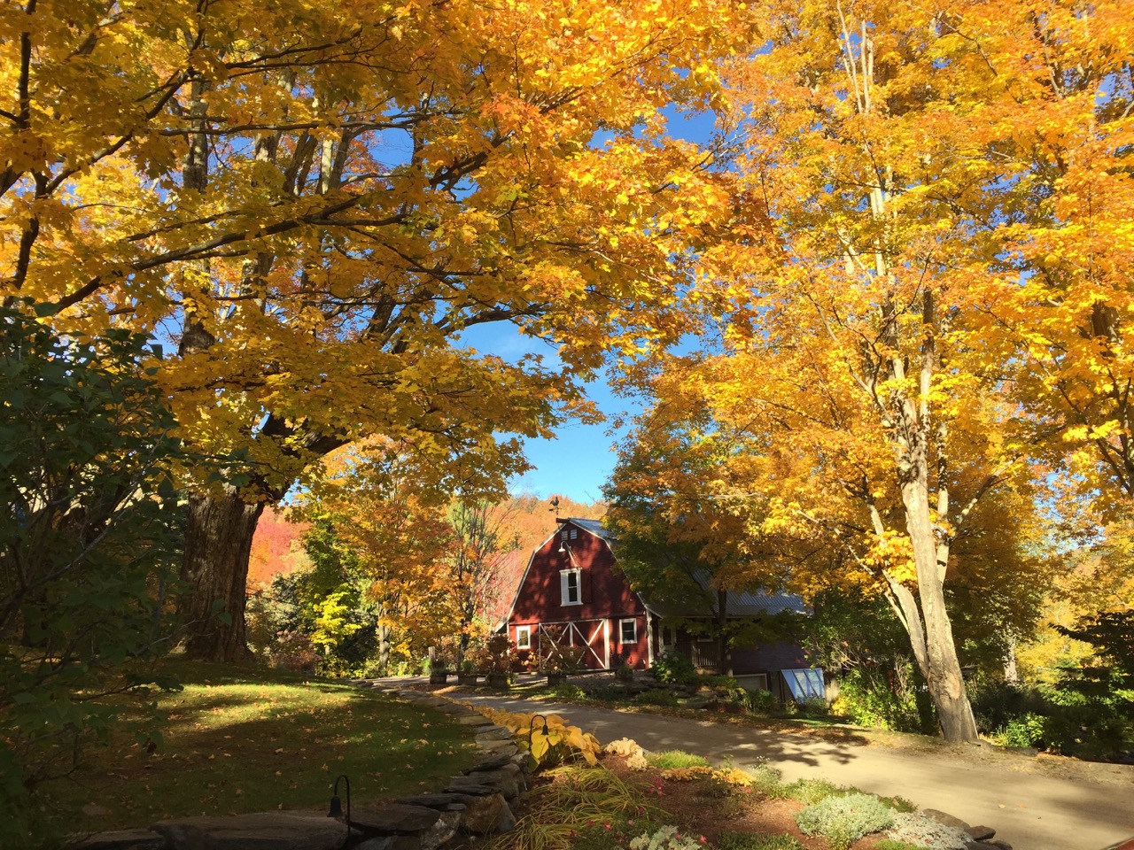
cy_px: 425
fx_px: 950
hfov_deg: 61.7
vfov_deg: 48.2
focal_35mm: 29
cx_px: 567
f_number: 2.2
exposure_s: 1/694
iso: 32
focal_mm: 4.15
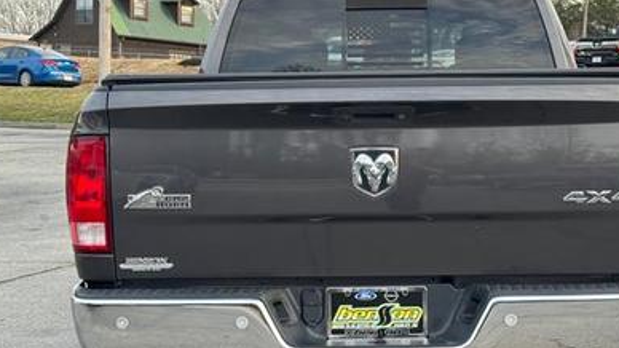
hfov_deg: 30.9
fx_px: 1116
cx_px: 380
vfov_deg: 17.7
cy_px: 222
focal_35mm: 68
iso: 64
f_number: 1.78
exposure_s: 1/218
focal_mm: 6.76
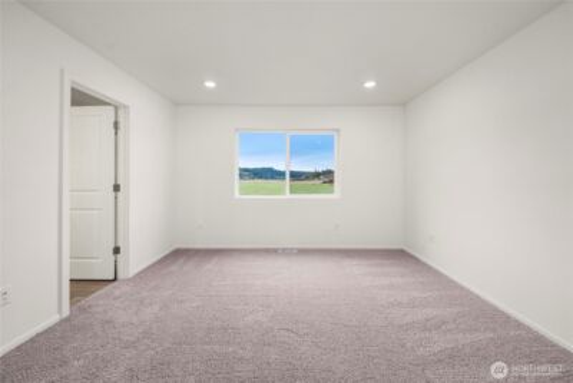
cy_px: 192
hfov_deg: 108.3
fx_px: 207
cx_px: 286
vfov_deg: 85.5
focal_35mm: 13
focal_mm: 13
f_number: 7.1
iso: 80
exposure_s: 1/60
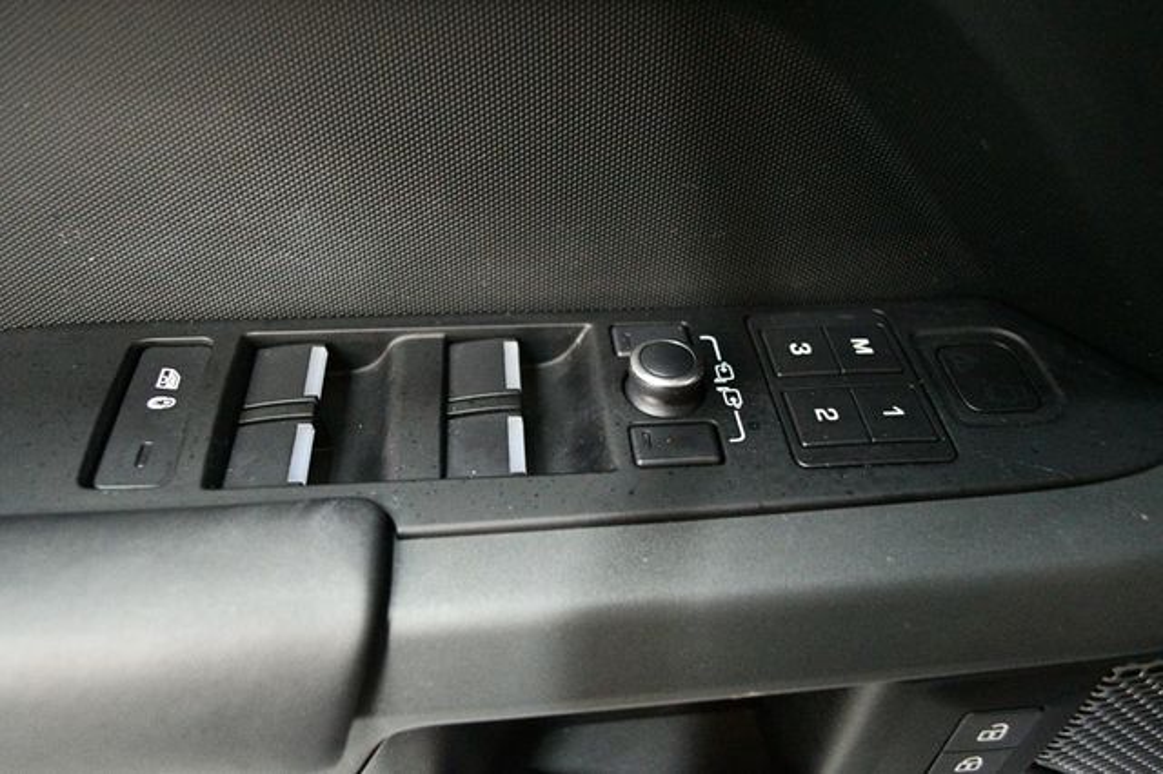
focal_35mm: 30
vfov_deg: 43.6
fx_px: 969
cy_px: 387
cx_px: 582
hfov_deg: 62.0
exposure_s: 1/60
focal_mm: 20
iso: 9000
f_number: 3.8
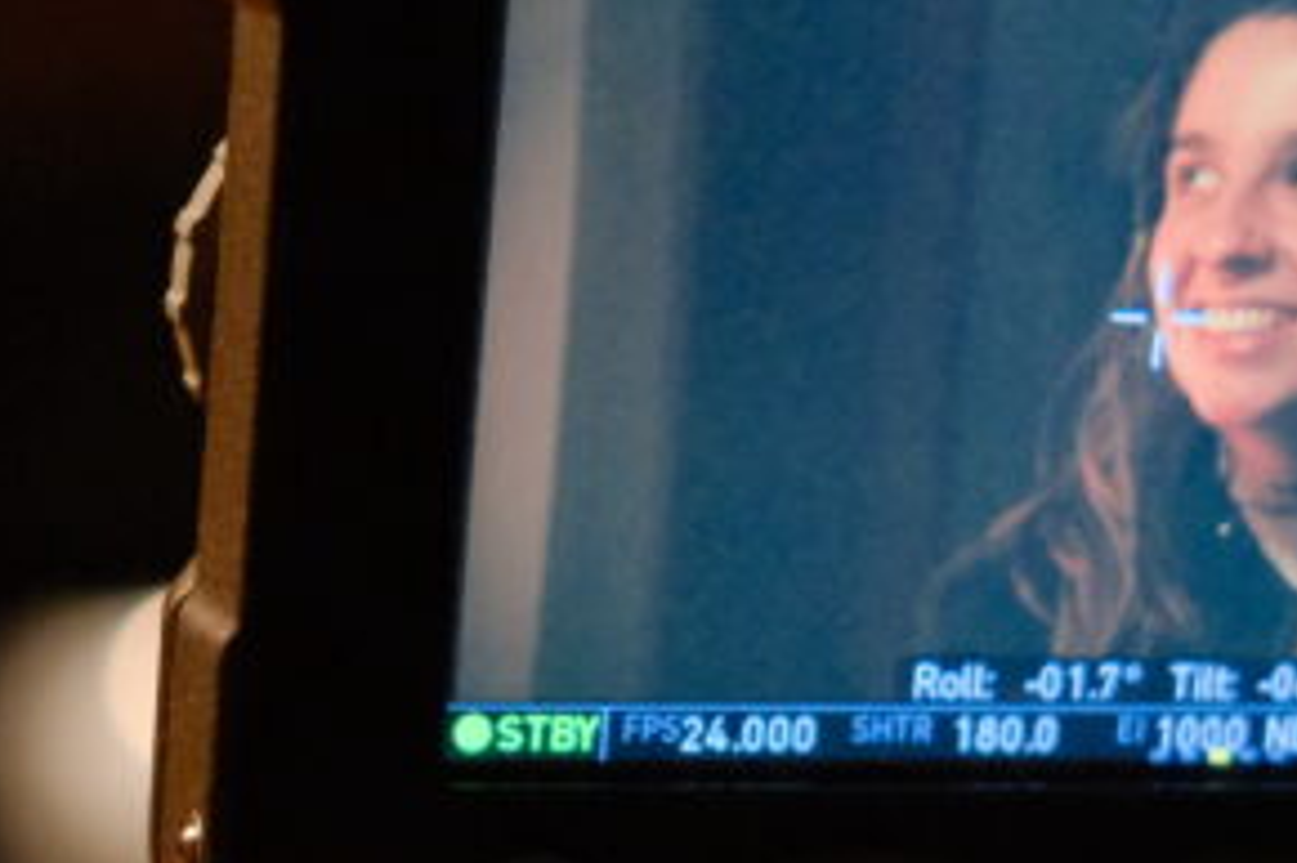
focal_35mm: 145
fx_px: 5221
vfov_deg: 9.4
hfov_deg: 14.2
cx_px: 617
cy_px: 262
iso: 4000
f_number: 2.8
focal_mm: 27
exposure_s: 1/125
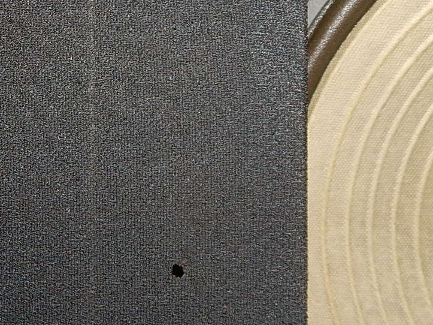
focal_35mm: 62
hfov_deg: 30.6
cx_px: 101
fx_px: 775
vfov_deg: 23.4
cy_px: 88
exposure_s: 1/30
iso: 200
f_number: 3.2
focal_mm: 5.1
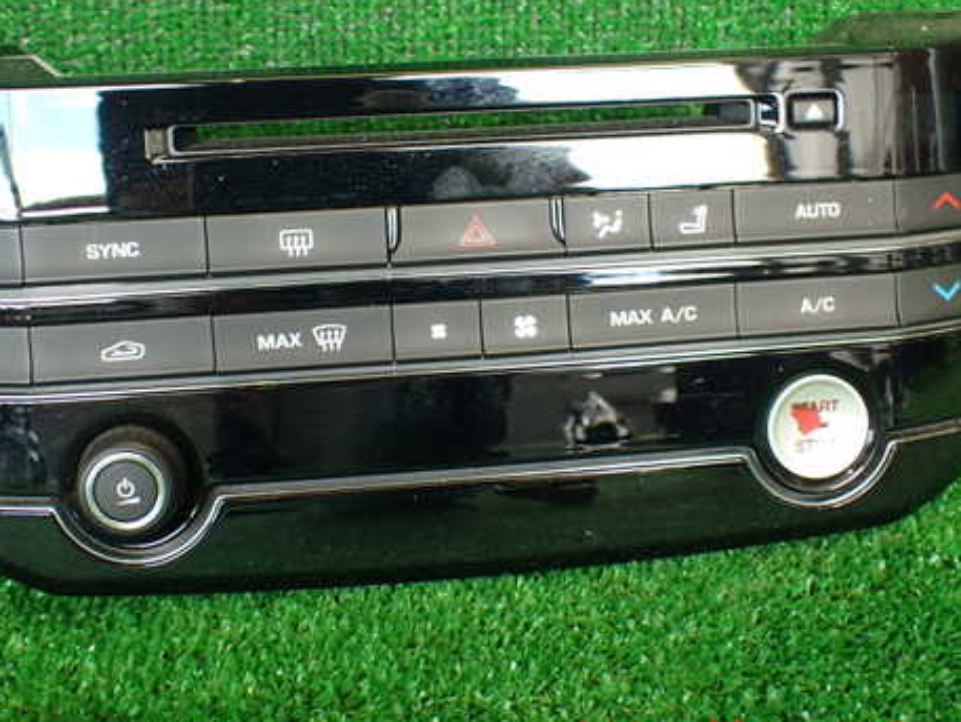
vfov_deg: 34.3
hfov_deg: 44.7
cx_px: 423
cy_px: 295
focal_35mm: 42
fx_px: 1166
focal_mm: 5.79
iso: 200
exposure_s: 1/40
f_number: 2.4
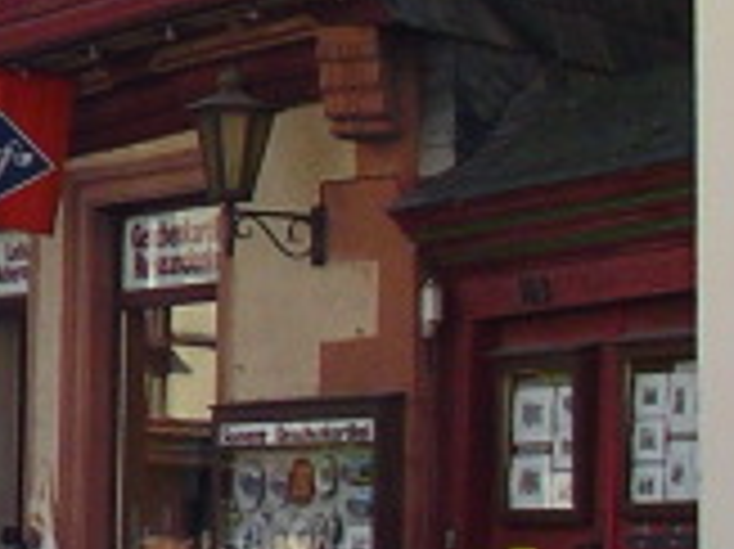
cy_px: 297
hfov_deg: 8.8
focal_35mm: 218
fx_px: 4619
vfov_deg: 6.8
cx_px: -464
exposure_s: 1/320
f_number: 2.8
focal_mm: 5.7
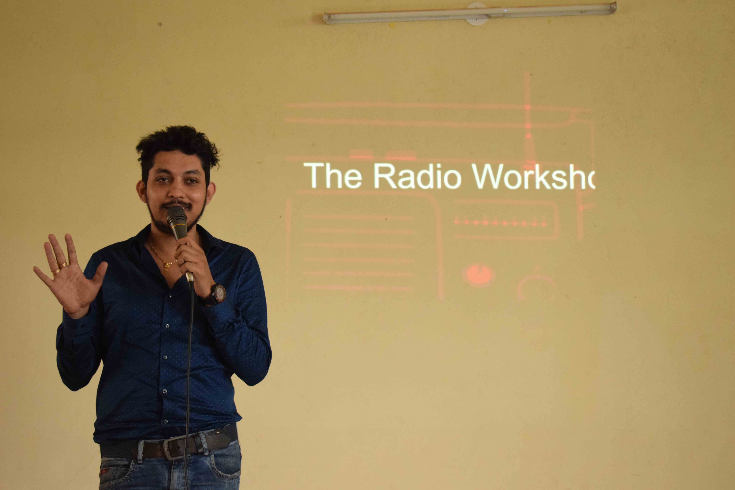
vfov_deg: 19.7
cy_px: 245
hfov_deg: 29.2
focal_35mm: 69
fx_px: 1409
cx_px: 368
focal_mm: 46
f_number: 5.3
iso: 3600
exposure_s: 1/80
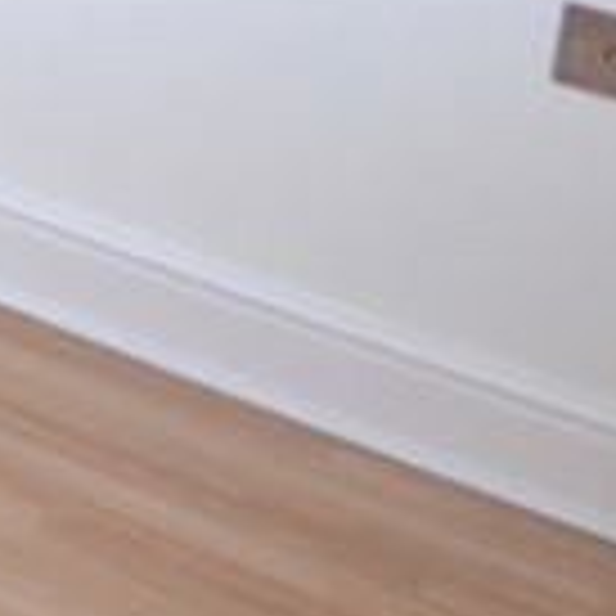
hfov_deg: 9.1
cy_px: -859
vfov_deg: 12.7
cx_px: -1634
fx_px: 2154
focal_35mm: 107
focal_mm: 10
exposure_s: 1/80
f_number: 4.5
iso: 400
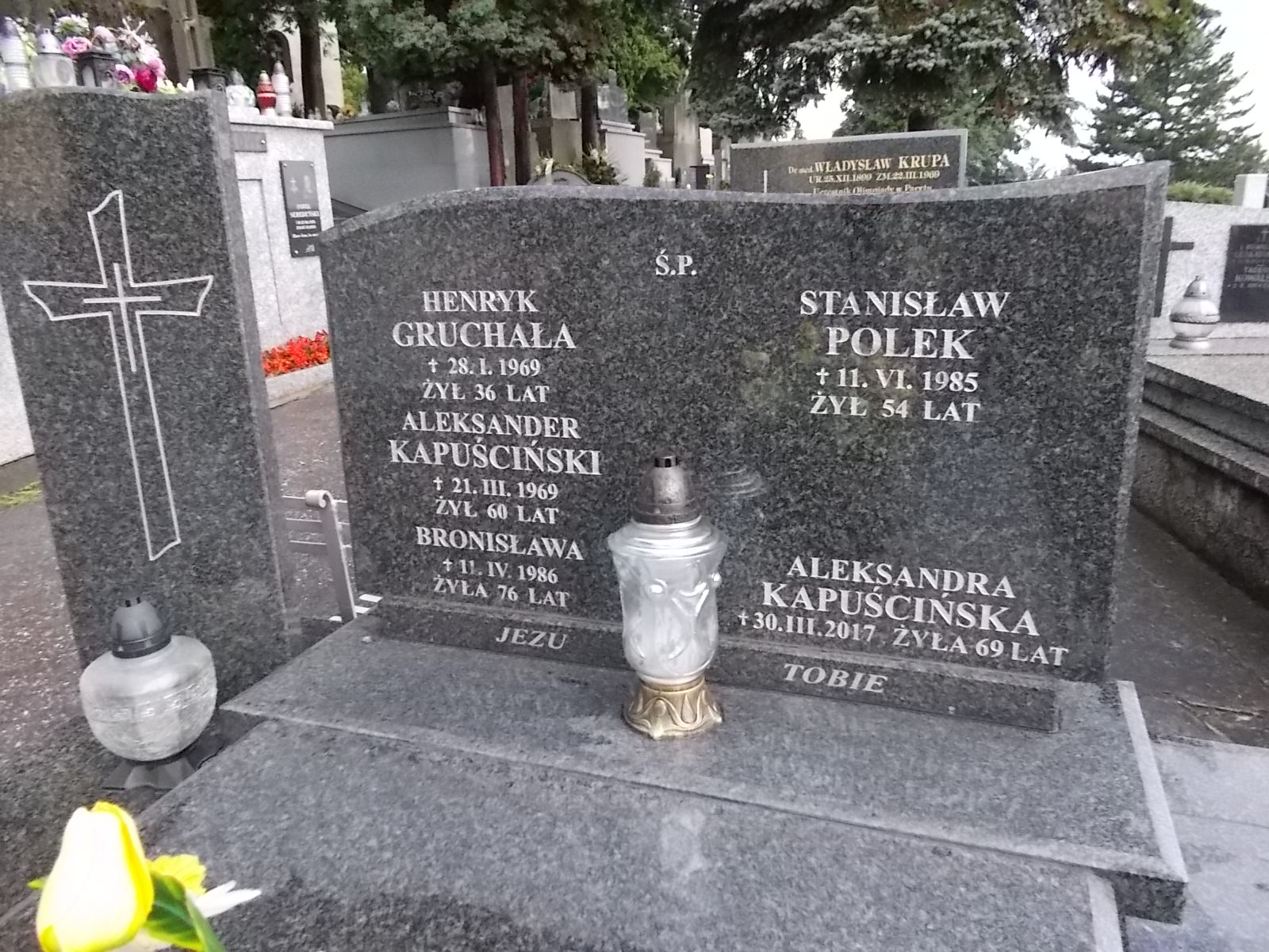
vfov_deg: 53.1
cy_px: 476
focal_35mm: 26
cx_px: 634
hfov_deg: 67.3
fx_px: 953
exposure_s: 1/100
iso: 400
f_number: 8
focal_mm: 4.6
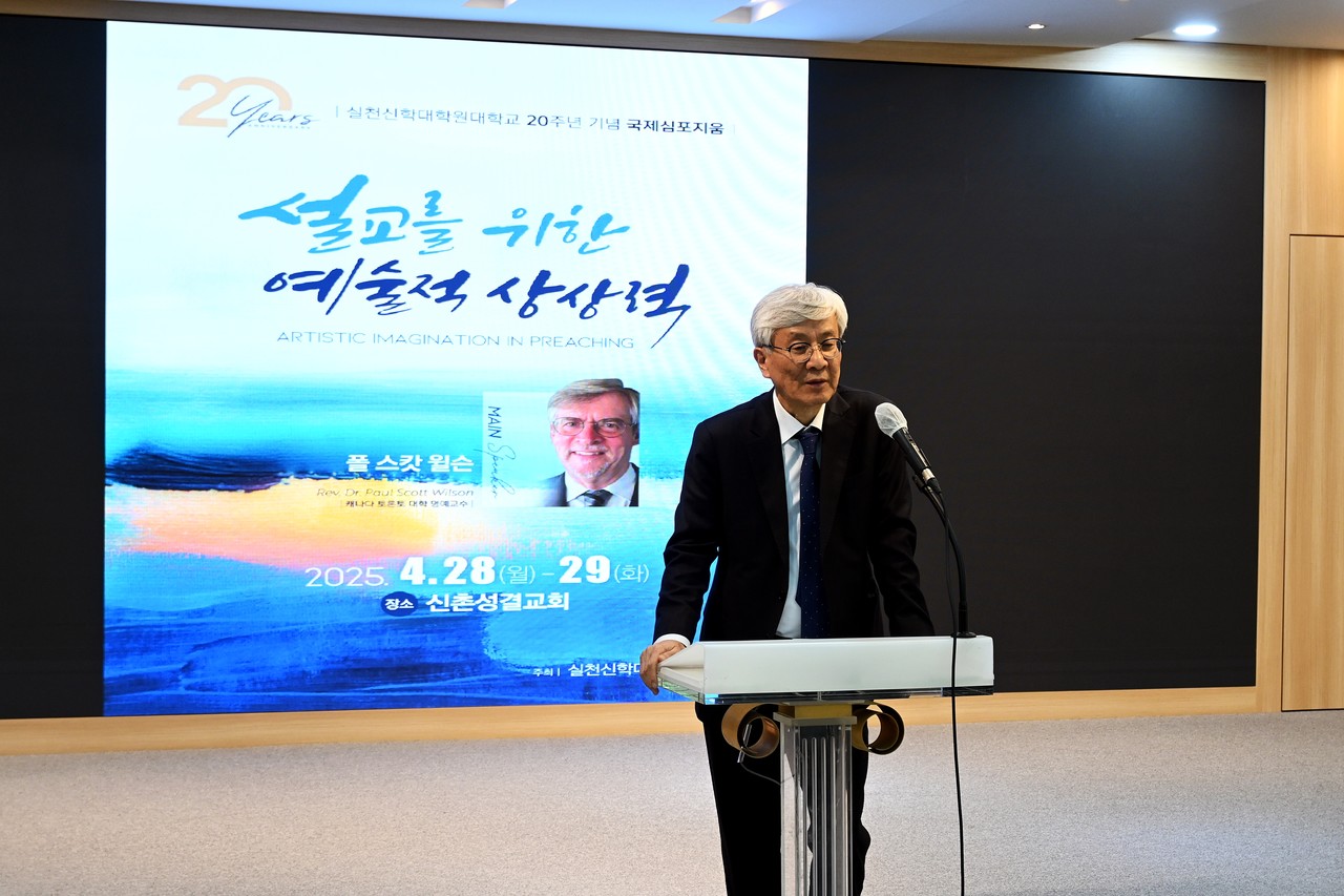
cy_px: 448
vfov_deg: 22.6
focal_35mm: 60
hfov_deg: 33.4
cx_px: 672
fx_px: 2240
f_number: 5.6
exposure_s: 1/60
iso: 800
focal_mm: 40
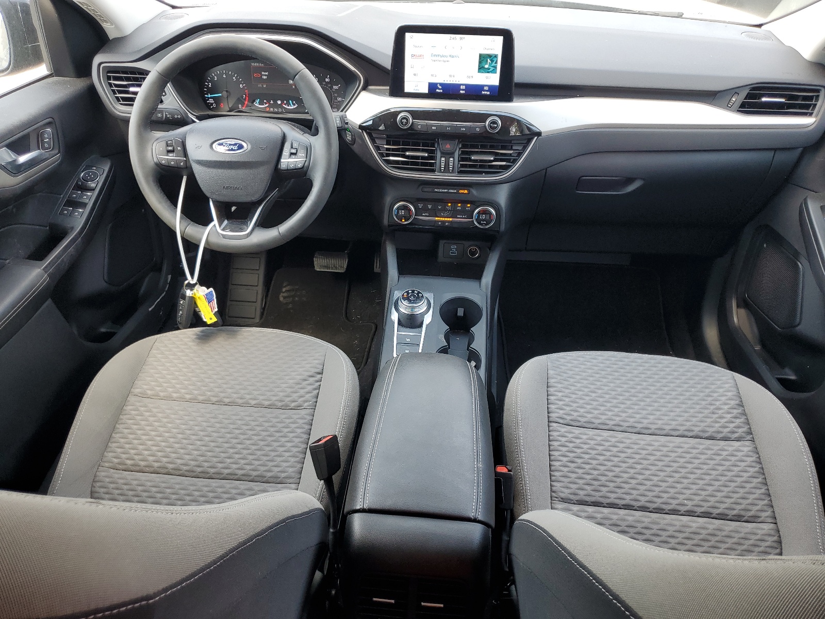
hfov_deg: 67.3
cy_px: 310
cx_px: 412
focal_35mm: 26
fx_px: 620
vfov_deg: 53.1
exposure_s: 1/122
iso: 50
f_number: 1.5
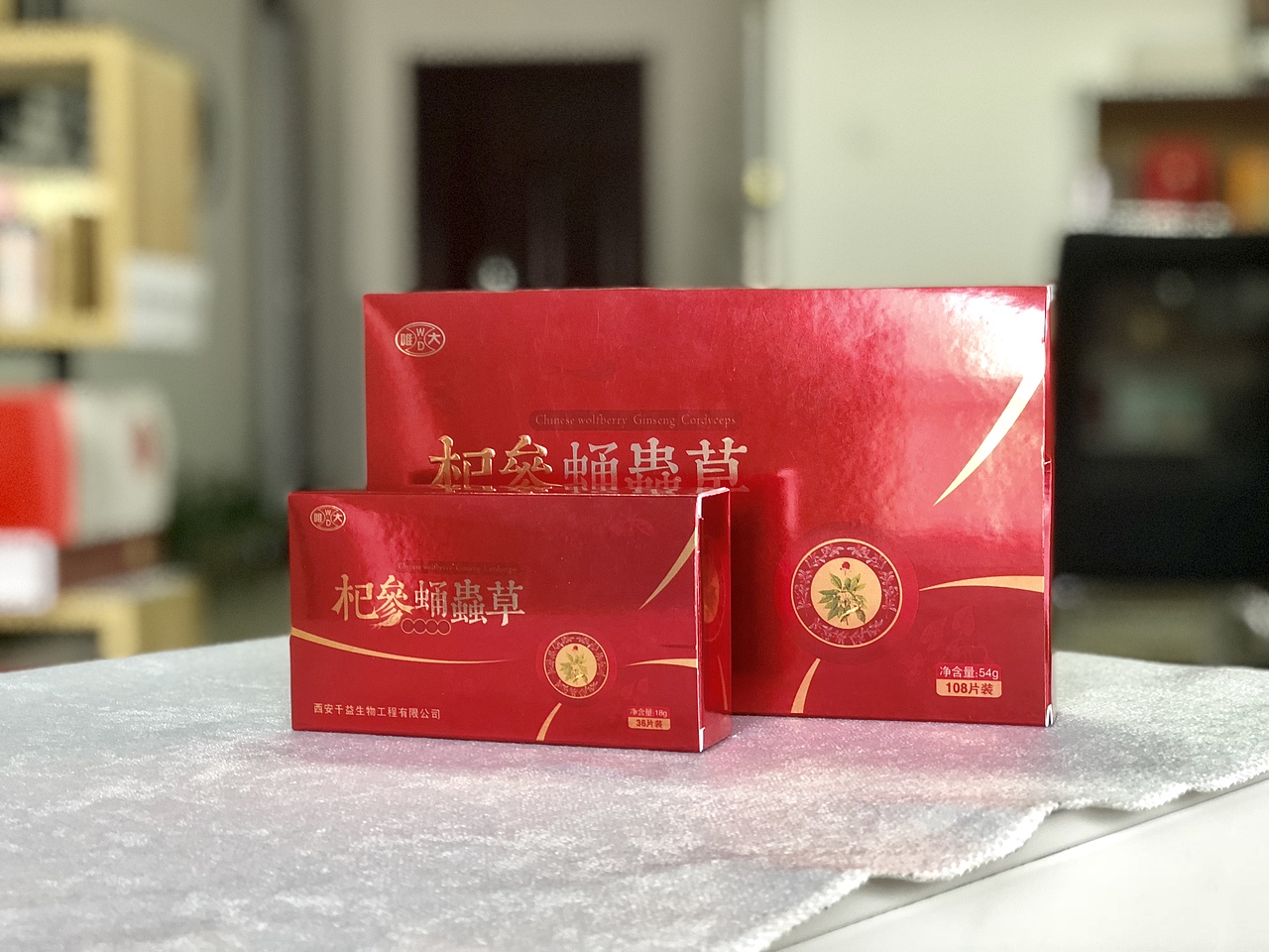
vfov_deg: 25.7
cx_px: 634
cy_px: 476
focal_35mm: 57
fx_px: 2090
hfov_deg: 33.8
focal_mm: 6.6
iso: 200
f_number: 2.8
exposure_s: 1/60
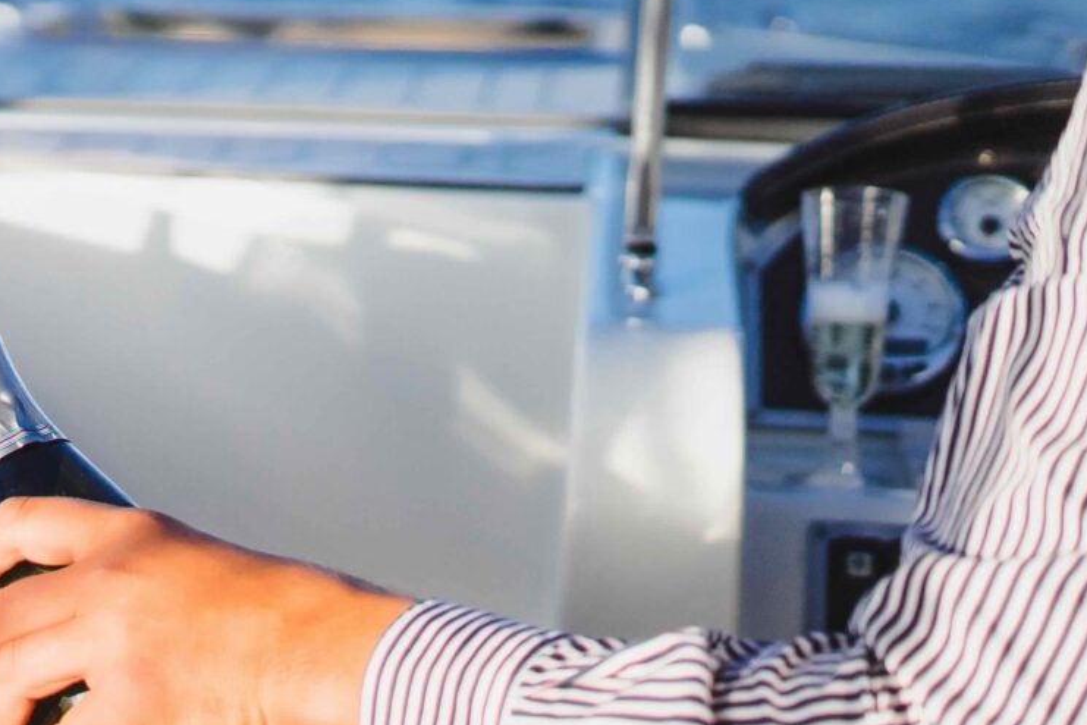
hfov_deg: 13.2
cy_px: 440
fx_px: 4589
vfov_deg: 9.0
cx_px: -201
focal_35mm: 152
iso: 100
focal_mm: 55
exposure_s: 1/8000
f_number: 1.8
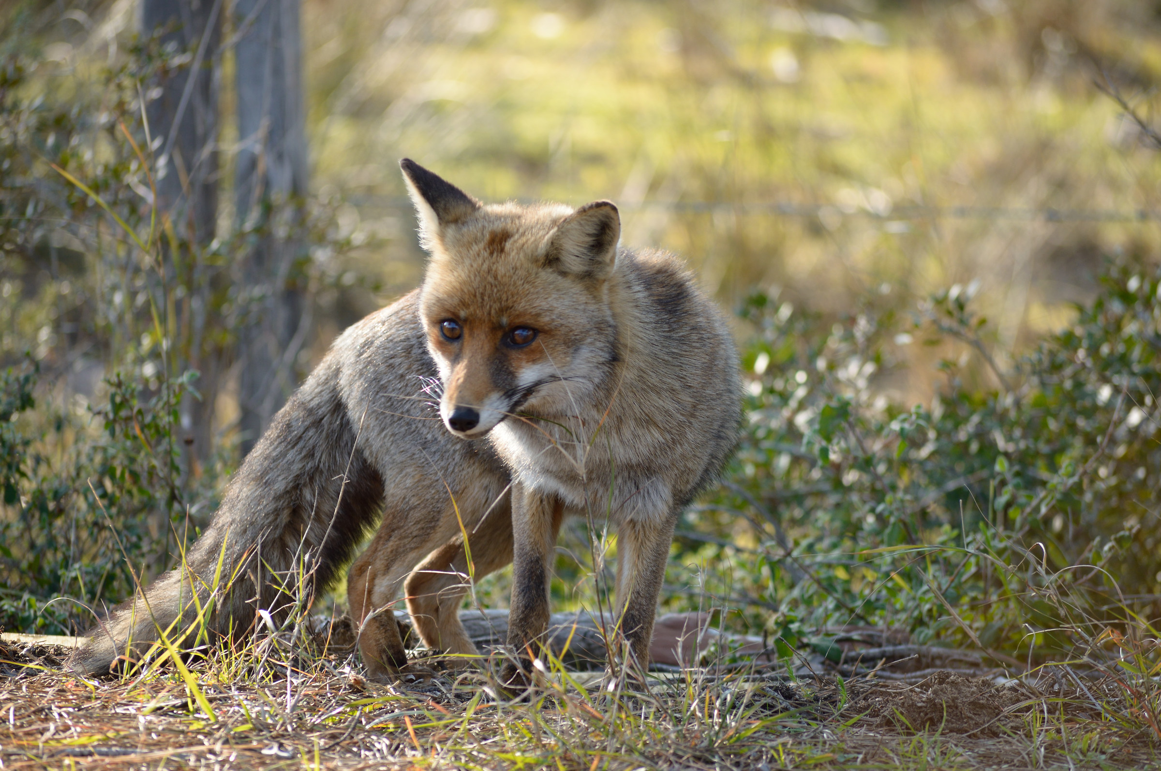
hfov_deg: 11.8
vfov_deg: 7.9
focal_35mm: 174
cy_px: 386
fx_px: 5606
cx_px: 580
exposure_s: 1/200
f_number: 4.8
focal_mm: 116
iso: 200
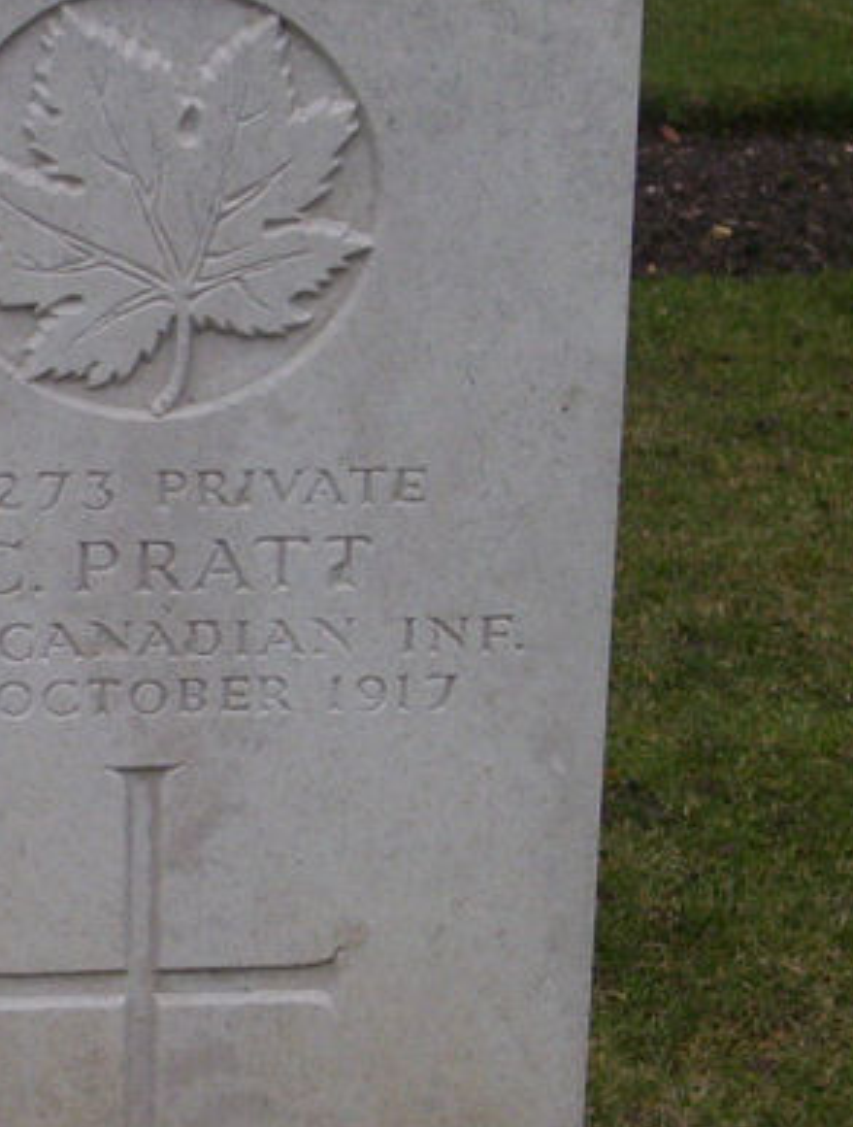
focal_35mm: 166
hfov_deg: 8.9
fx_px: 5421
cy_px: 700
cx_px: 23
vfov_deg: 11.9
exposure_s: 1/377
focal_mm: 10.76
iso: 100
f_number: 3.62
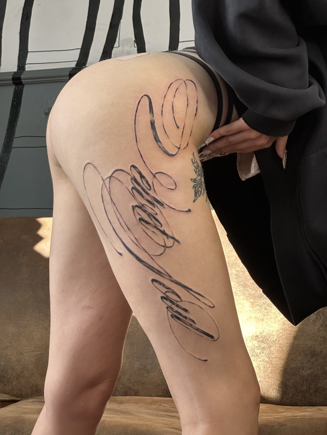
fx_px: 970
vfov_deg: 25.3
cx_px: 164
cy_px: 218
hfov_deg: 19.1
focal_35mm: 77
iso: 160
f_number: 2.8
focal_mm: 9
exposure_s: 1/99
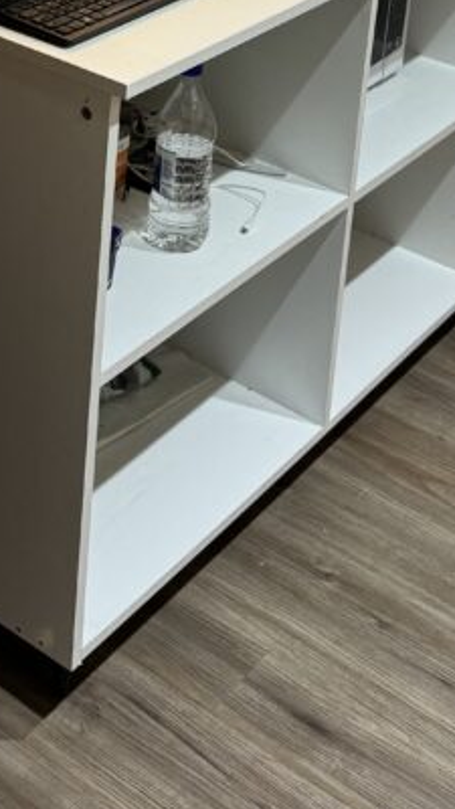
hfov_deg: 17.9
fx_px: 1437
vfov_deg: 28.6
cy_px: -77
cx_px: 131
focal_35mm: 67
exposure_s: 1/50
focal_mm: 6.76
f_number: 1.78
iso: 160
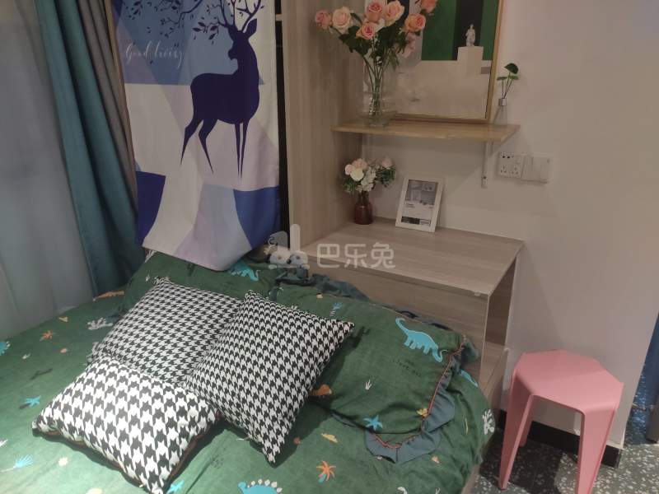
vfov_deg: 54.9
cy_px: 247
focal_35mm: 25
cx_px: 330
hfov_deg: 69.4
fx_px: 476
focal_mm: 4.74
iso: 600
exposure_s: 1/33
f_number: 1.79
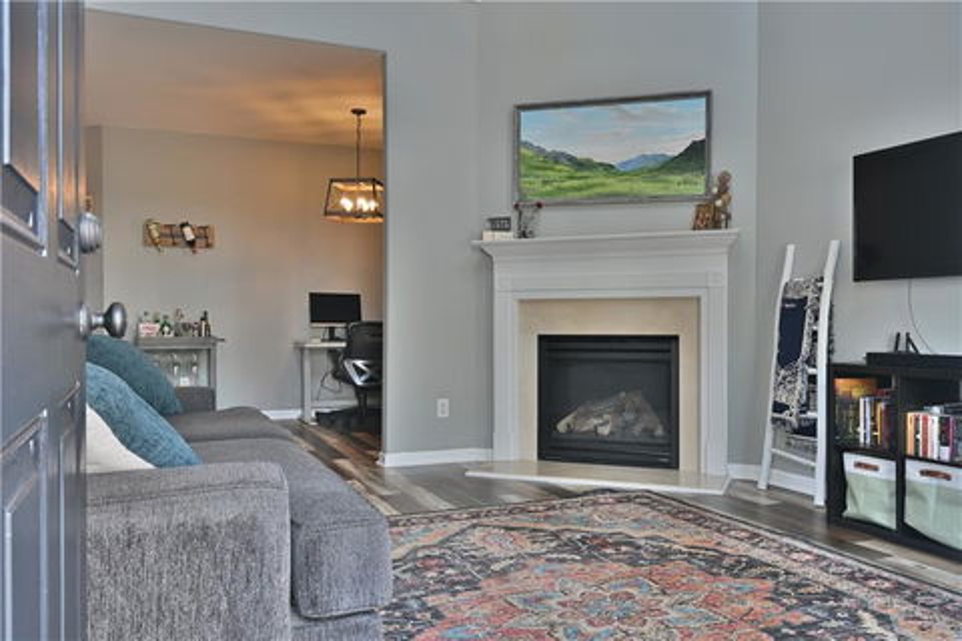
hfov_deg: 65.5
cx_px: 481
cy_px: 320
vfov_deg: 46.4
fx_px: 748
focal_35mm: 28
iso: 1000
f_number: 10
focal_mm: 28
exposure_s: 1/30
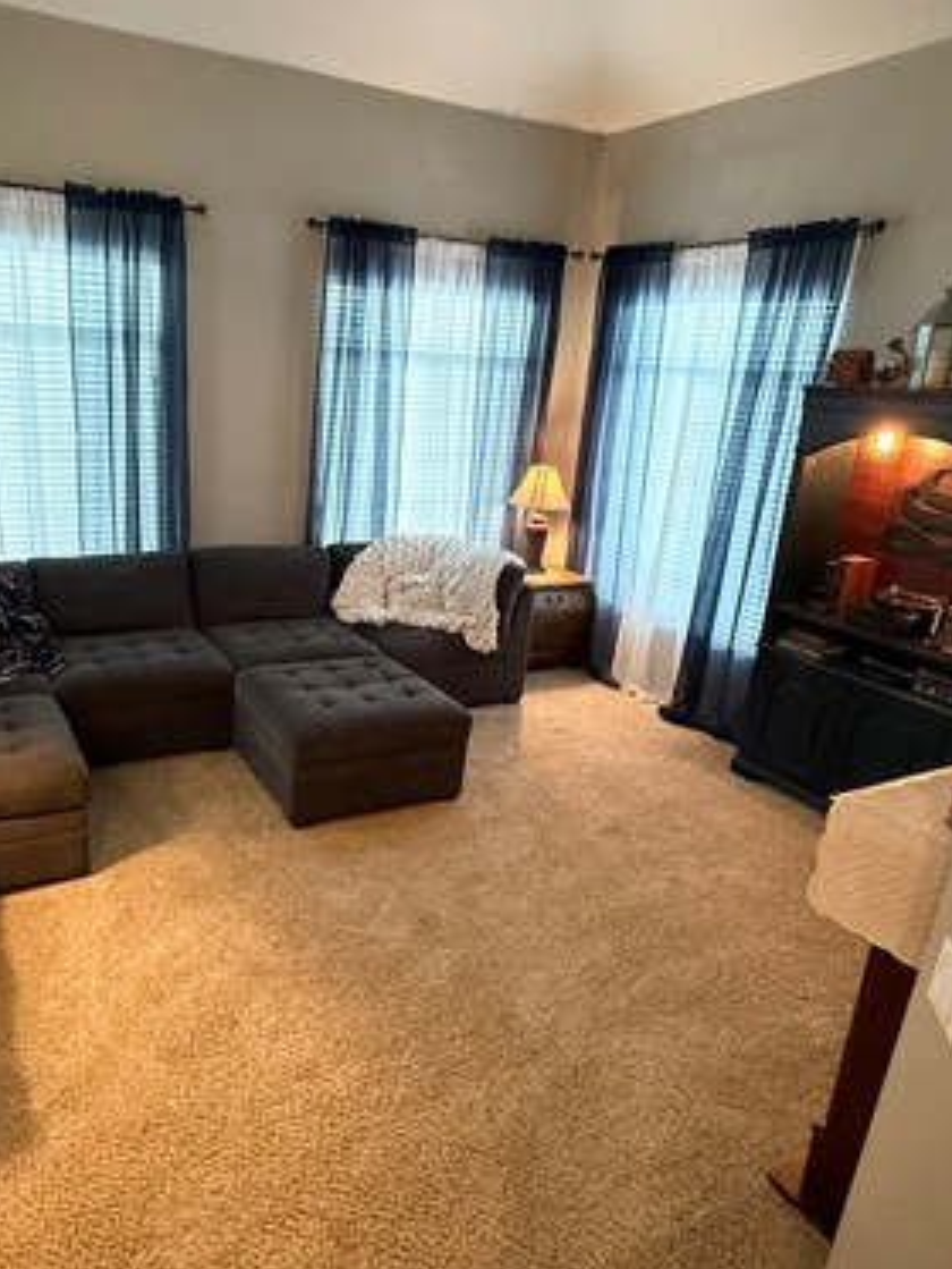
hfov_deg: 56.2
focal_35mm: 24
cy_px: 650
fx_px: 880
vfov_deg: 71.6
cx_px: 364
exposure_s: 1/60
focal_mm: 2.22
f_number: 2.2
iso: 800
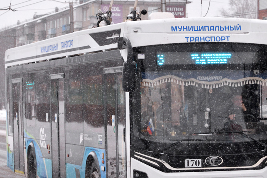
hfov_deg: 14.1
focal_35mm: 146
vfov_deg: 9.4
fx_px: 1083
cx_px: 156
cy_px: 67
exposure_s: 1/400
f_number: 5.6
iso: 640
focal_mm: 66
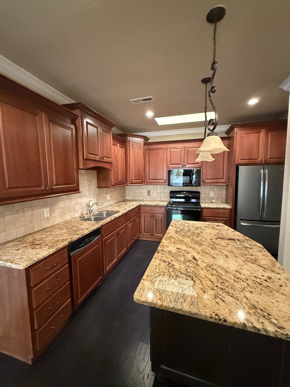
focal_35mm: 14
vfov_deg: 102.1
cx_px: 145
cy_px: 194
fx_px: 156
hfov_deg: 85.7
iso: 1000
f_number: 2.2
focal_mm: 2.22
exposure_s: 1/60
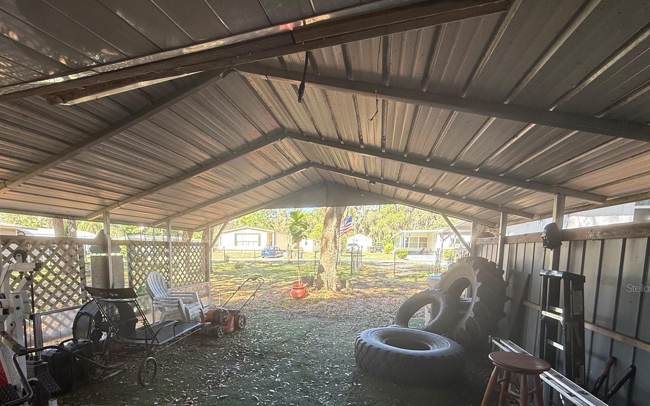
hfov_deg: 90.5
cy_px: 288
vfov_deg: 62.4
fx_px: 319
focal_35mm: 18
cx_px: 279
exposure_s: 1/99
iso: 125
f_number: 2.2
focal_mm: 2.22
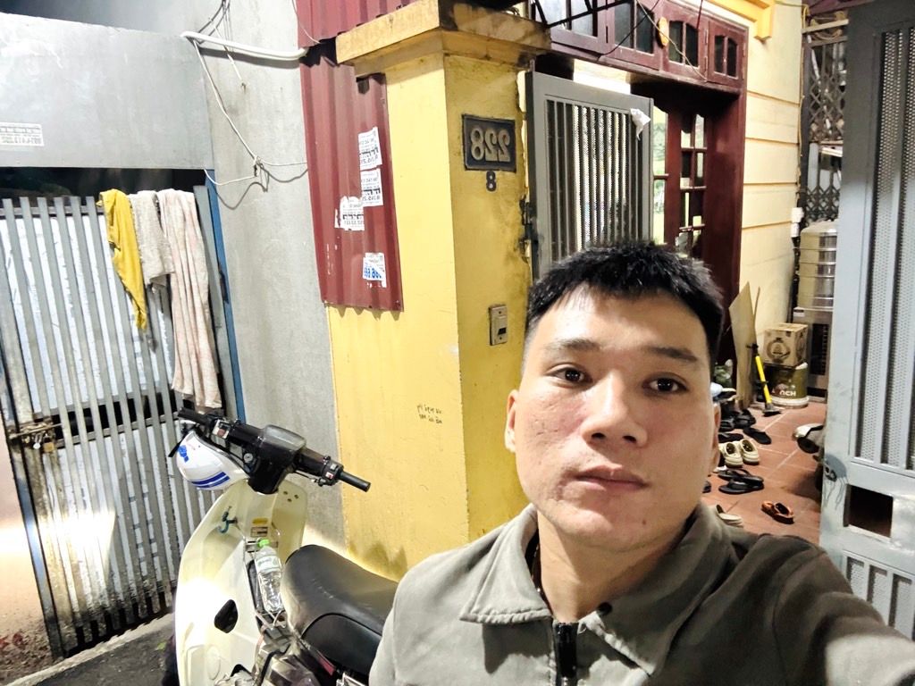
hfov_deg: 73.9
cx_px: 458
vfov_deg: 58.9
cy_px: 343
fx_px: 608
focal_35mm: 23
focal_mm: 2.69
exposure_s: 1/15
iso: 640
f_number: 1.9
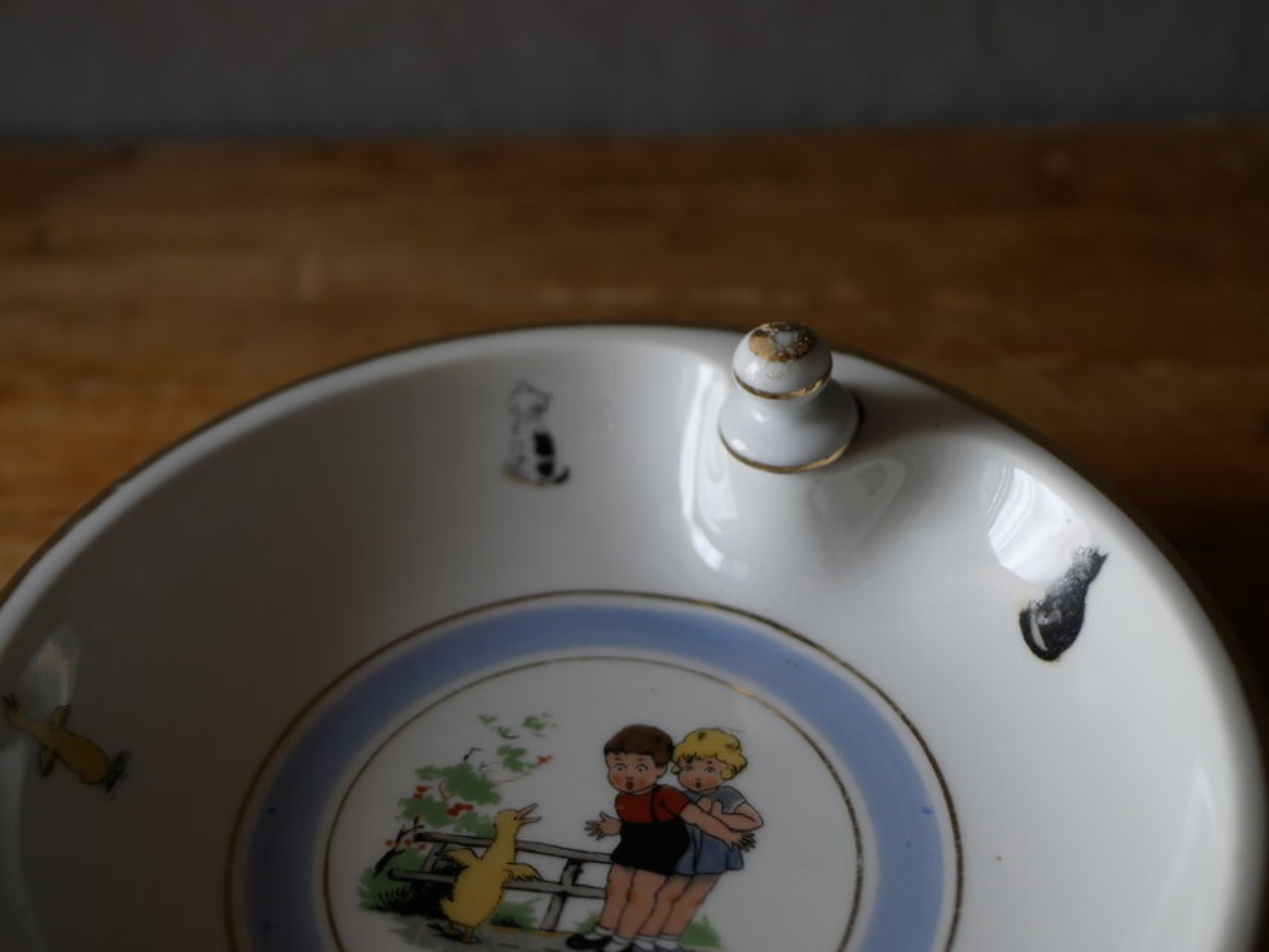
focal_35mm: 50
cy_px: 476
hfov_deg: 38.2
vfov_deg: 29.1
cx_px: 634
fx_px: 1833
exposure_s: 1/200
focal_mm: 25
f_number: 2.5
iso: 200
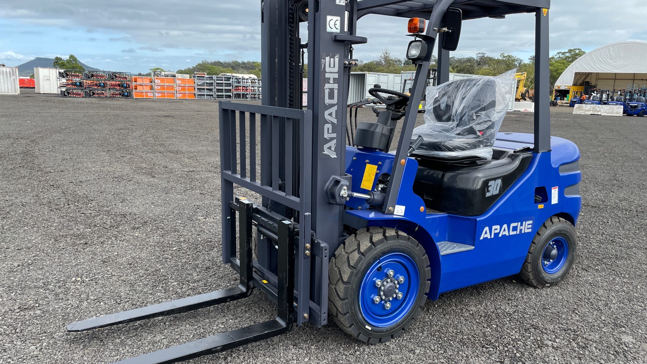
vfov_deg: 40.2
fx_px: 498
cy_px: 194
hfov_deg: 66.1
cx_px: 325
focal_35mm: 29
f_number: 1.6
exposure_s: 1/1247
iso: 32
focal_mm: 4.2
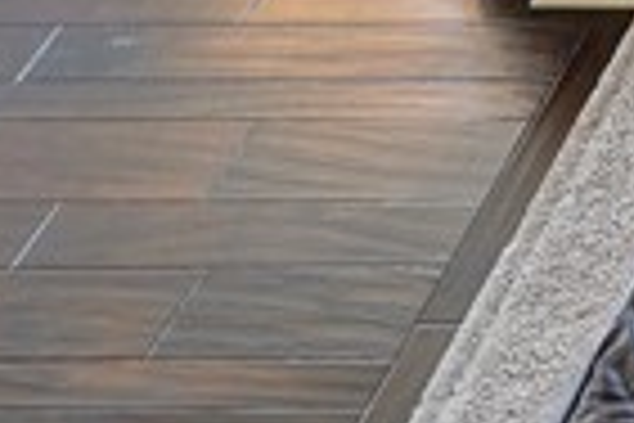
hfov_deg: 9.9
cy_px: -736
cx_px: 2041
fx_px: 2448
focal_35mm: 139
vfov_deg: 8.6
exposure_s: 1/1.25
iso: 100
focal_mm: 18
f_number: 8
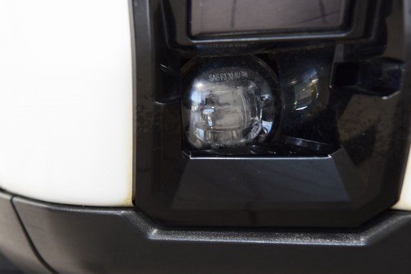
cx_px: 208
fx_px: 1147
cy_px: 139
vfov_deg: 13.6
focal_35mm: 101
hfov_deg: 20.3
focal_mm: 65
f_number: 5.6
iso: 1600
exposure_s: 1/30
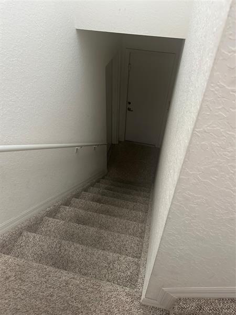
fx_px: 218
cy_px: 158
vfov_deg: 71.6
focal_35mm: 24
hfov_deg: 56.8
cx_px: 118
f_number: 1.78
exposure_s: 1/60
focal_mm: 6.86
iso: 640
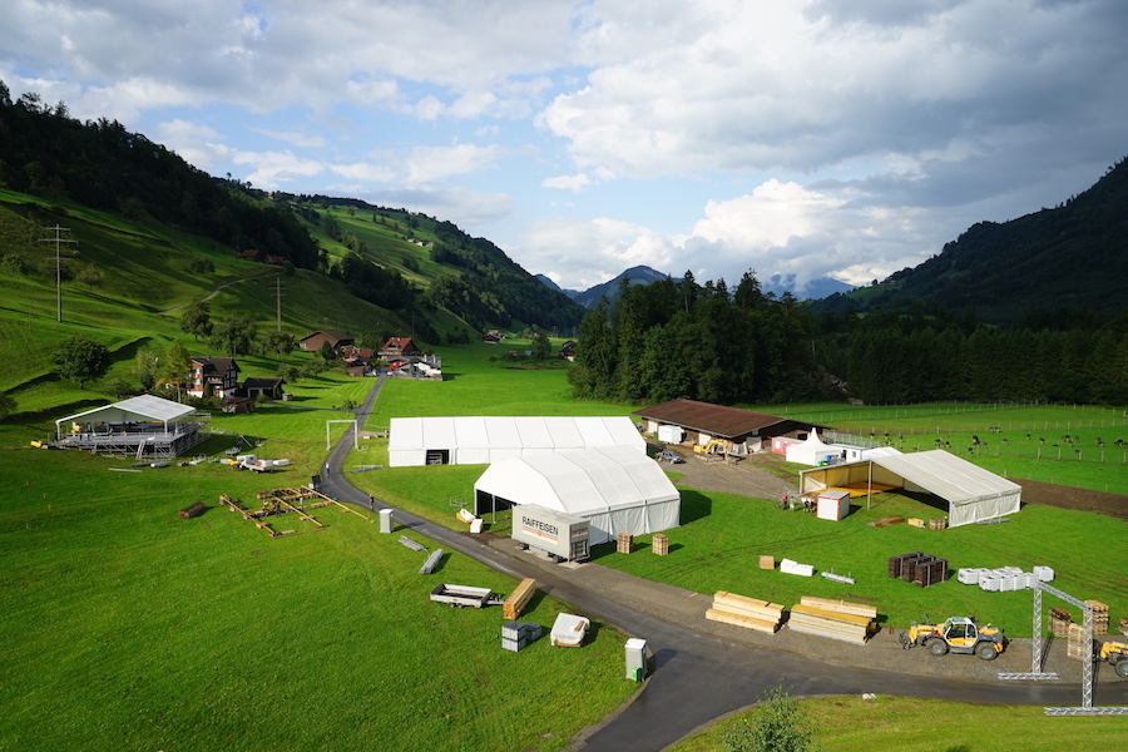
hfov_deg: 73.7
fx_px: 752
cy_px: 376
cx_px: 564
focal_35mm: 24
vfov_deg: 53.1
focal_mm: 24
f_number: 11
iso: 100
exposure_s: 1/80
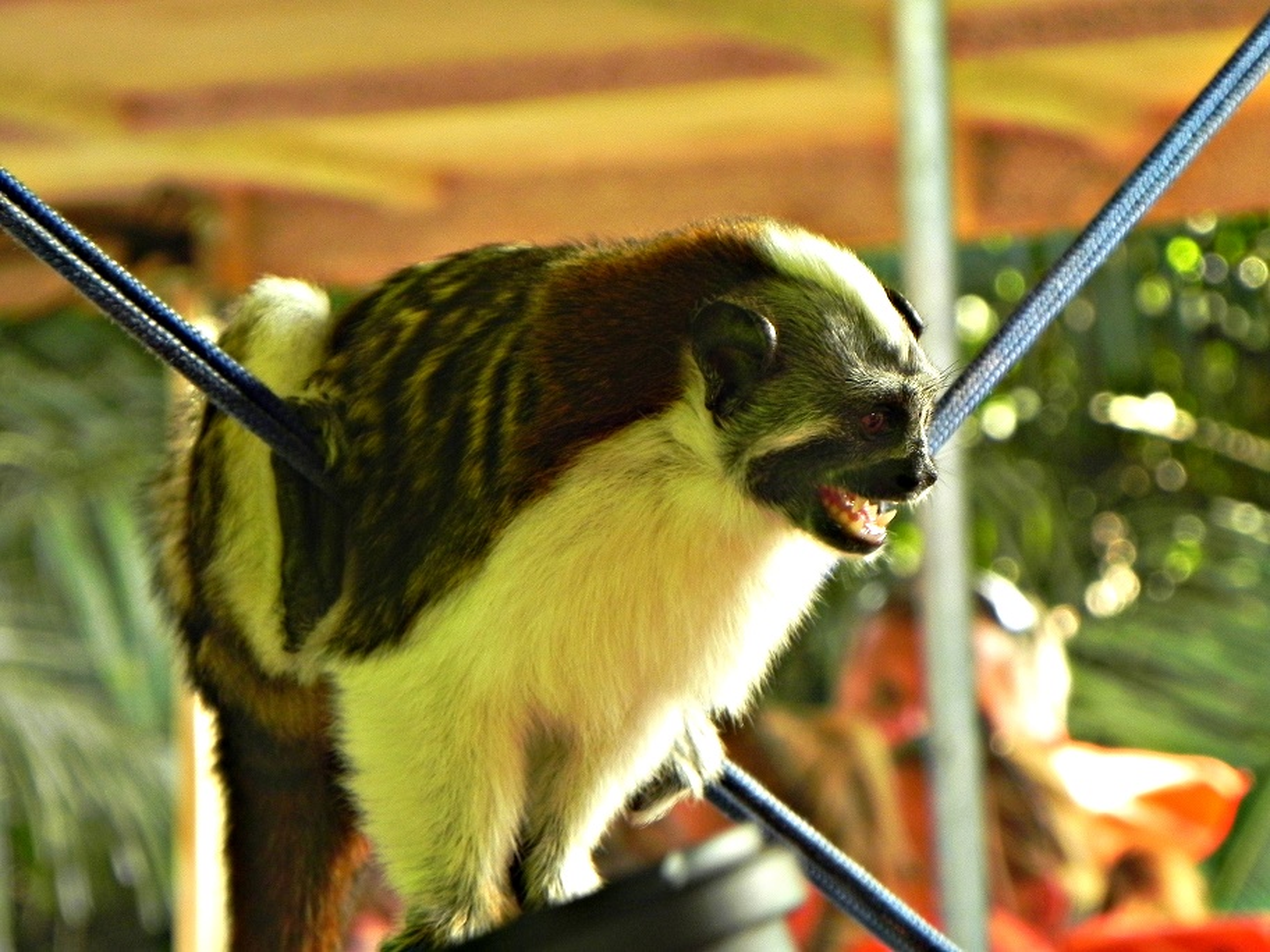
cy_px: 476
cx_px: 635
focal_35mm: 162
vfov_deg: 9.2
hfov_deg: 12.2
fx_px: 5943
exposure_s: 1/60
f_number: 4.5
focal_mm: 28.8
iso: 200
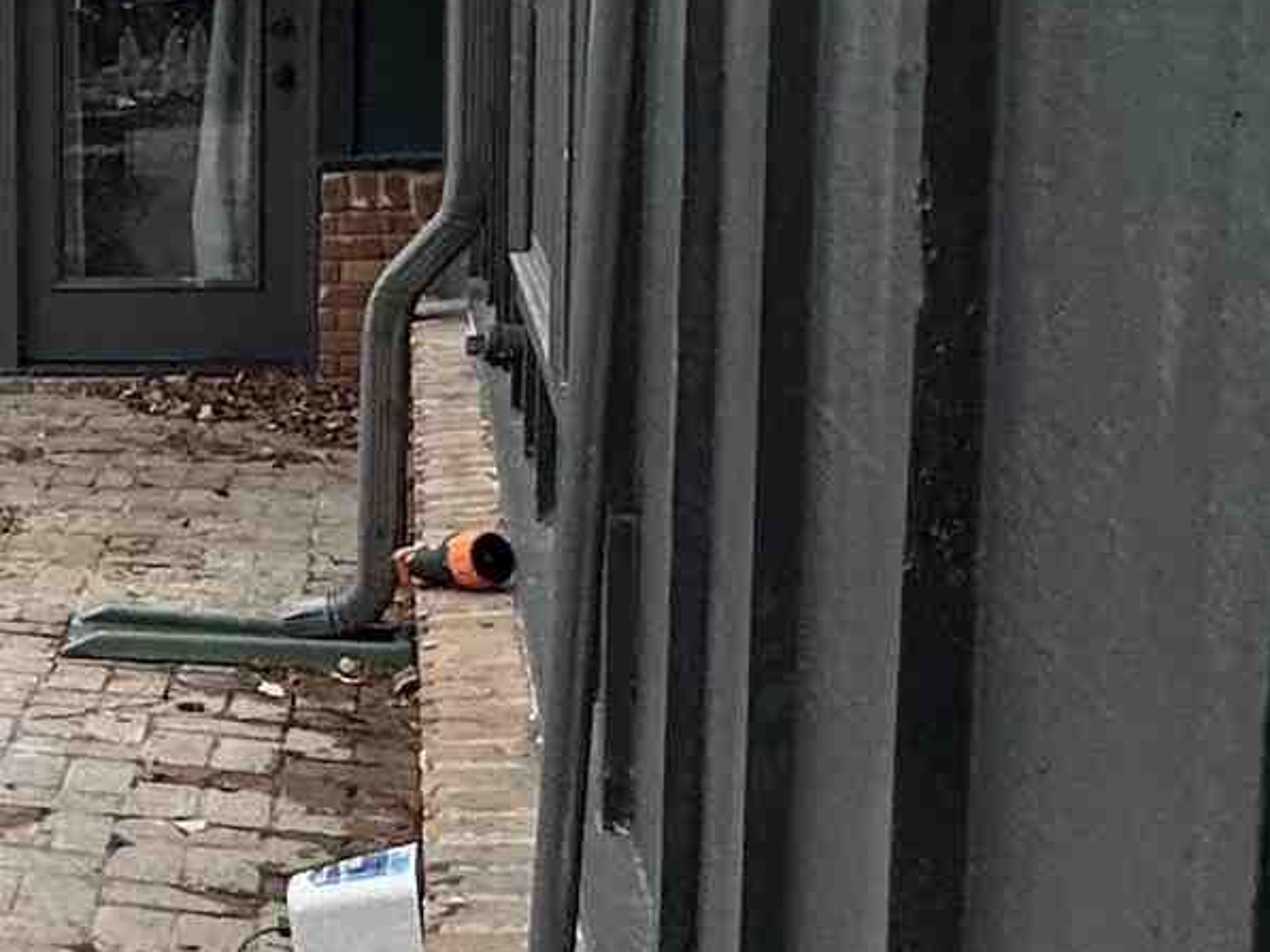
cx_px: -1191
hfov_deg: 18.7
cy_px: 382
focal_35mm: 72
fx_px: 2642
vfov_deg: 20.4
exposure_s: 1/99
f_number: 2.2
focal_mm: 2.22
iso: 64
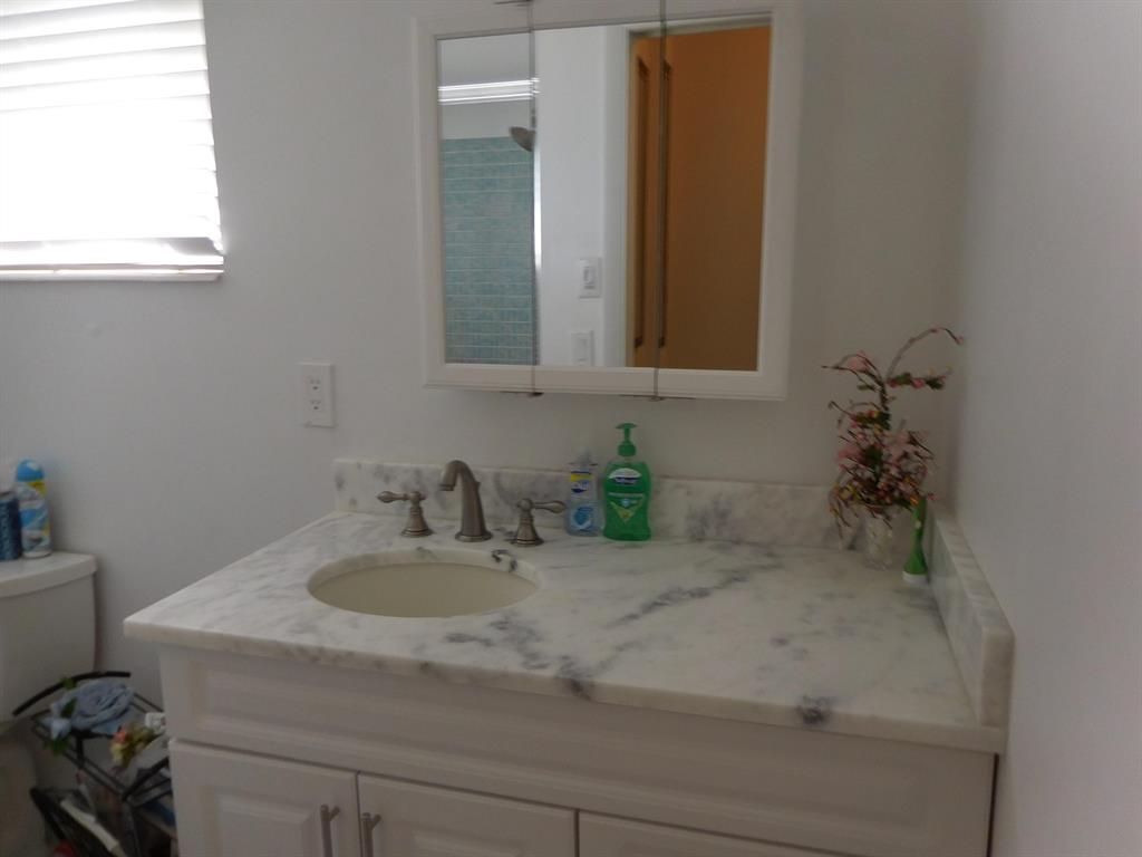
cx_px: 571
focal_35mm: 25
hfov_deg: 69.4
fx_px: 825
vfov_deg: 54.9
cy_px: 428
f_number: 3.3
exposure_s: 1/30
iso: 125
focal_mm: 4.5
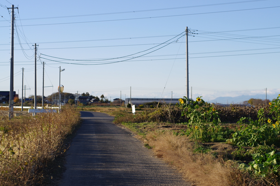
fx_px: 583
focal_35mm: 75
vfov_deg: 18.1
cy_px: 93
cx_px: 140
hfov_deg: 27.0
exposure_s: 1/500
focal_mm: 50
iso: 100
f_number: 4
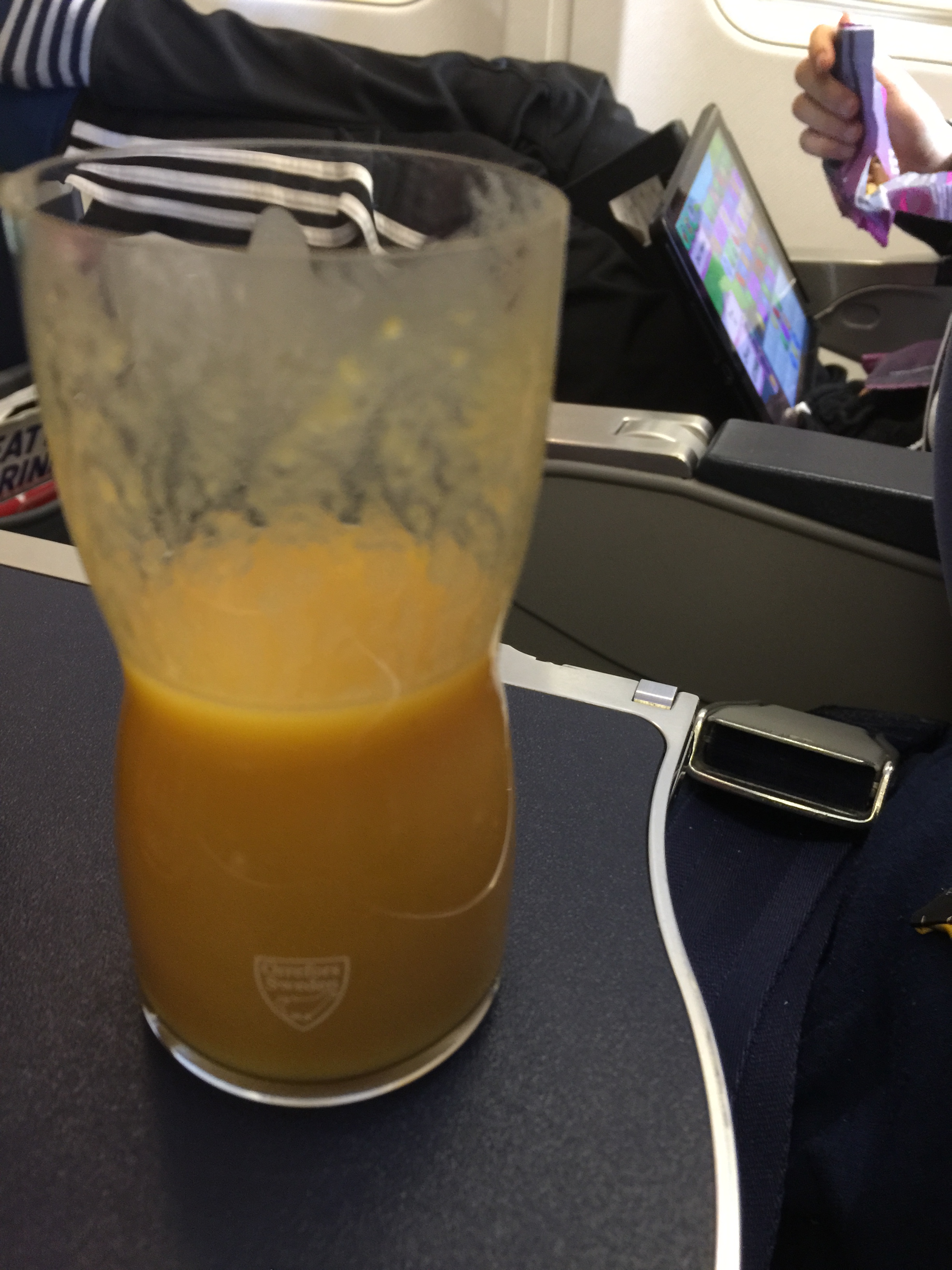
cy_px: 635
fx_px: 1063
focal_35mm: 29
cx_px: 476
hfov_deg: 48.2
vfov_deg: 61.7
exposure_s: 1/4
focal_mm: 4.15
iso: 100
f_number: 2.2
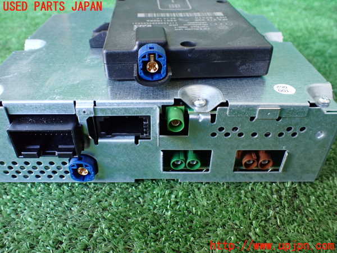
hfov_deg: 60.0
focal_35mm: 30
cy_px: 126
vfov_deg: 46.8
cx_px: 168
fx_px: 292
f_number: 2.3
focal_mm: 5.4
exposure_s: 1/100
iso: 800
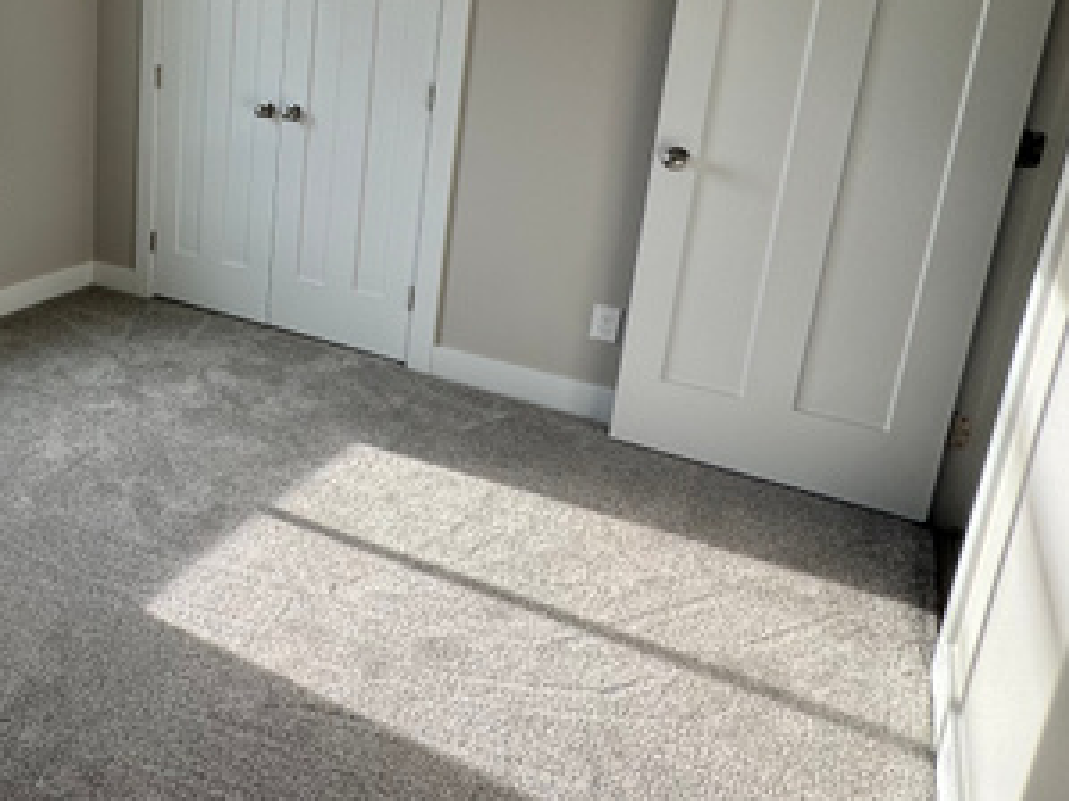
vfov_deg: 45.3
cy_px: 211
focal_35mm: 30
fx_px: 926
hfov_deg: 51.5
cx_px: 72
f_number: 2.2
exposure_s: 1/218
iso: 40
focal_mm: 2.22
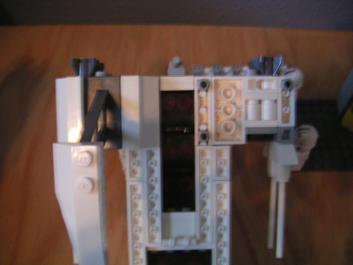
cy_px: 132
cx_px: 176
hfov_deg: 50.1
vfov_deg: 38.7
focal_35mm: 37
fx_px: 377
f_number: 2.8
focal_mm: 5.7
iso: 100
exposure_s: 1/4
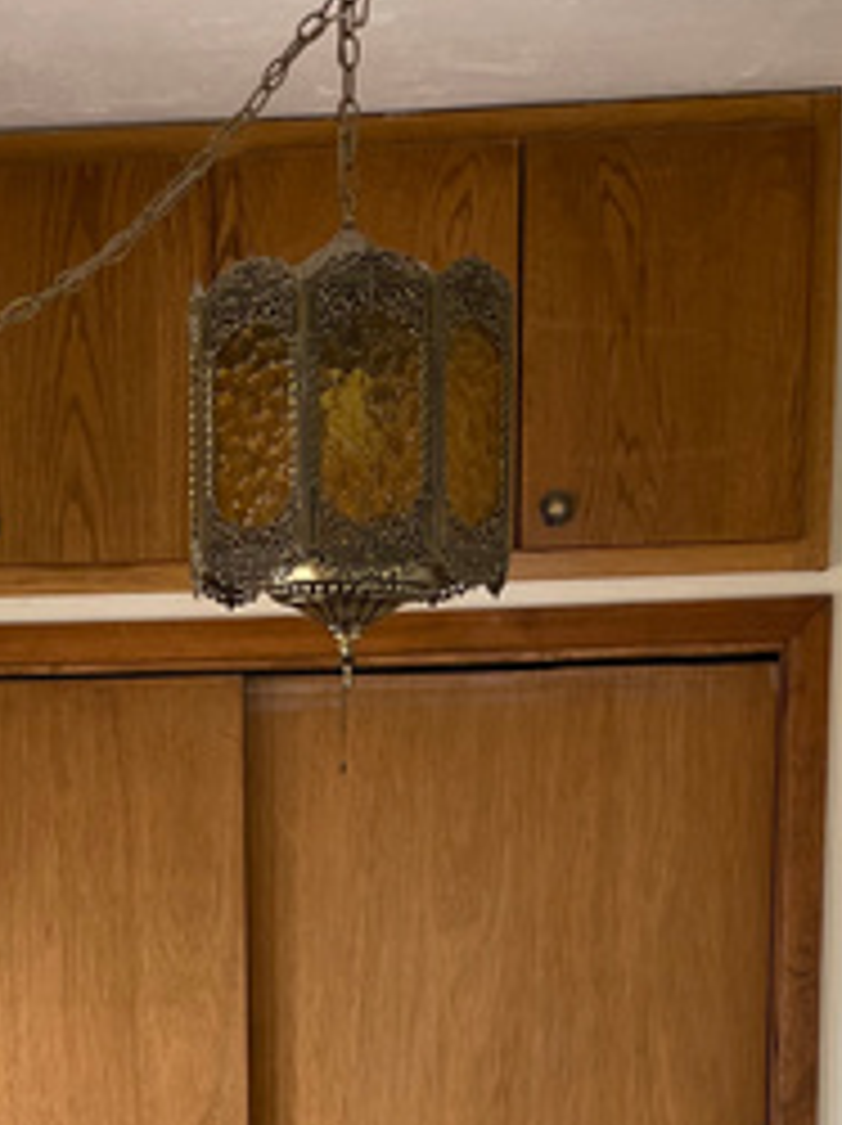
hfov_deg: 18.2
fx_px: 2599
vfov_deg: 22.7
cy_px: 1300
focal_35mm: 80
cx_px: 131
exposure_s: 1/109
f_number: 1.6
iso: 125
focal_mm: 4.2
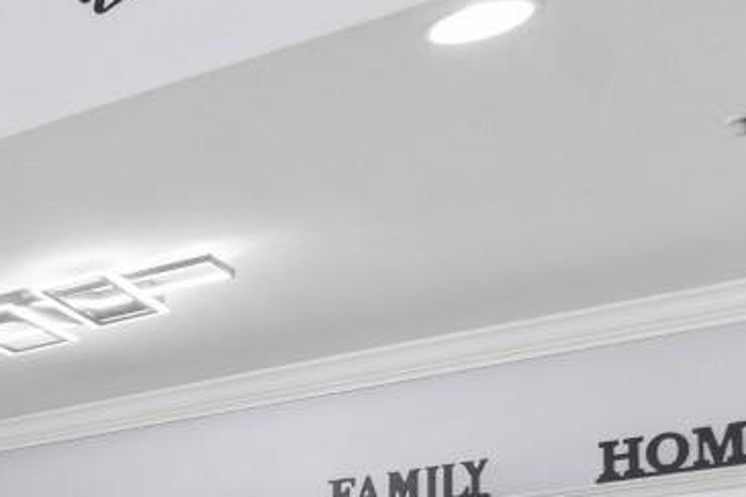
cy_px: 816
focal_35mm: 71
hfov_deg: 17.3
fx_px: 1471
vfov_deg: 16.8
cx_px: -854
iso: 100
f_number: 4.8
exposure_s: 1/10
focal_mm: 11
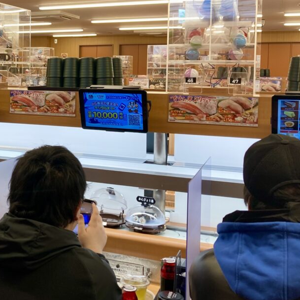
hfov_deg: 30.8
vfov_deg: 32.5
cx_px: 12
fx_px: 510
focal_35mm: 52
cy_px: 102
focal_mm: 3.99
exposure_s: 1/100
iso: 32
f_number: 1.8
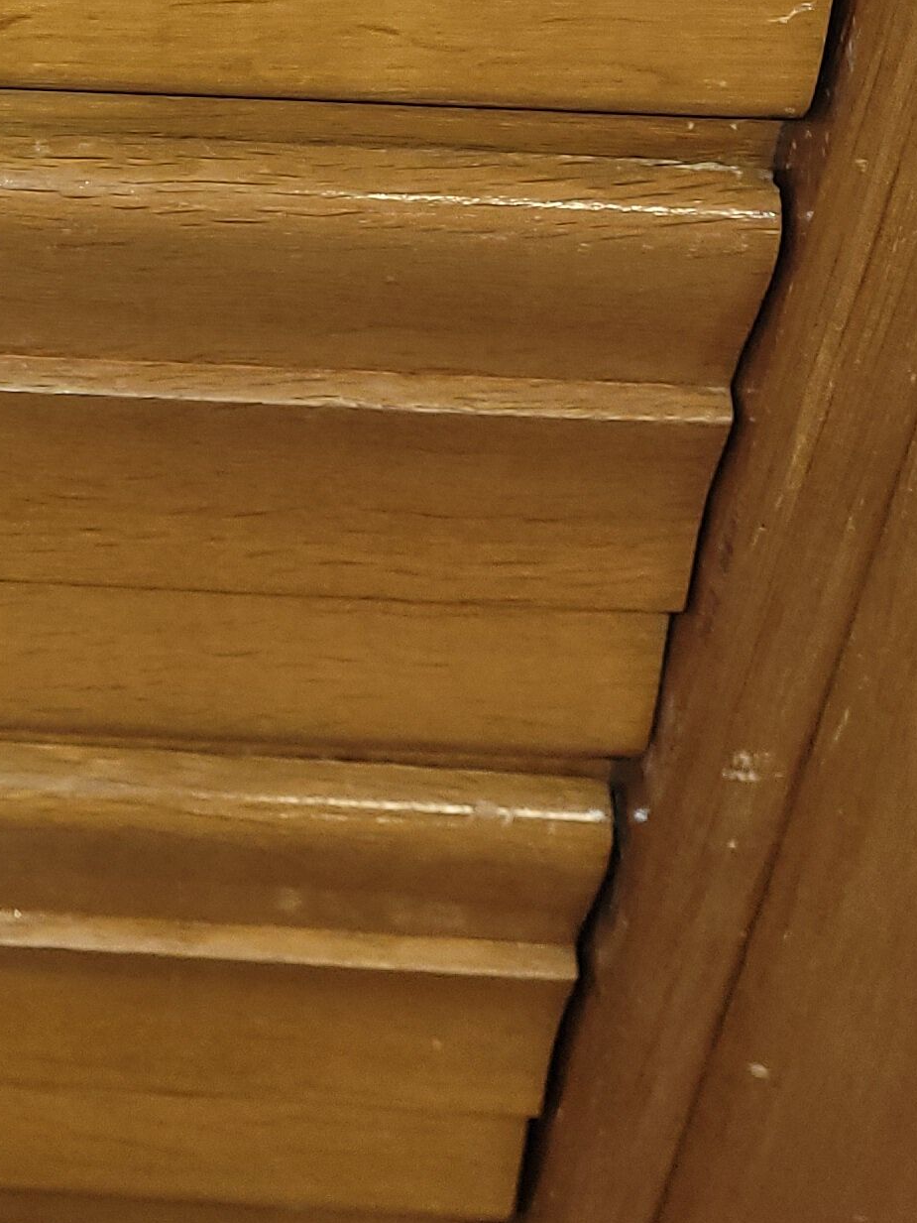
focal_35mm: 85
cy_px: -385
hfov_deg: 16.2
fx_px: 3002
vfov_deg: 20.9
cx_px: -349
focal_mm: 5.4
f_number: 1.8
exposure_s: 1/50
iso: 80
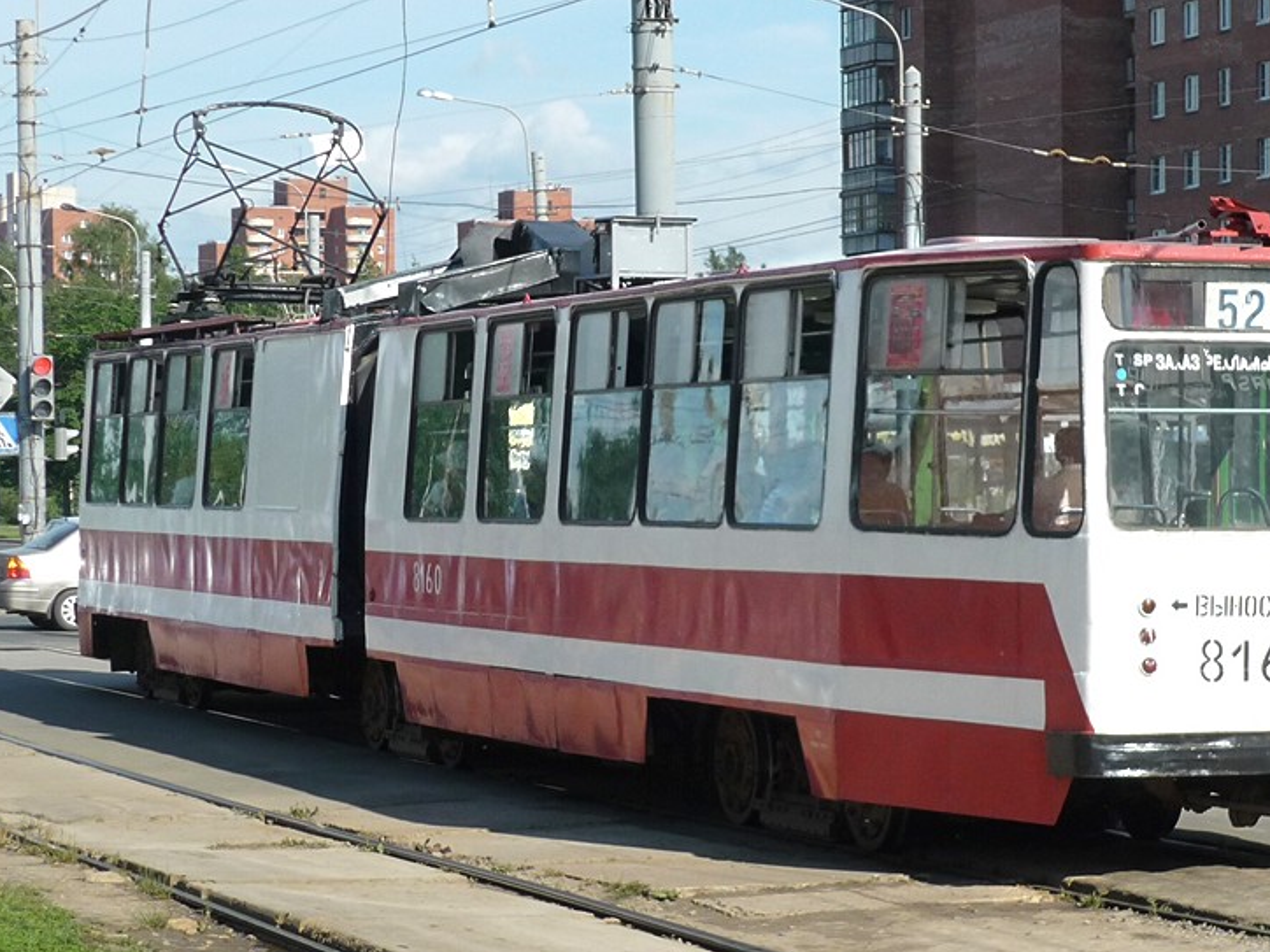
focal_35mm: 82
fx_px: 3008
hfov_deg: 23.8
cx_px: 793
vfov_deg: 18.0
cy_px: 419
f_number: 3.5
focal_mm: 9.6
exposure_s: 1/800
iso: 100
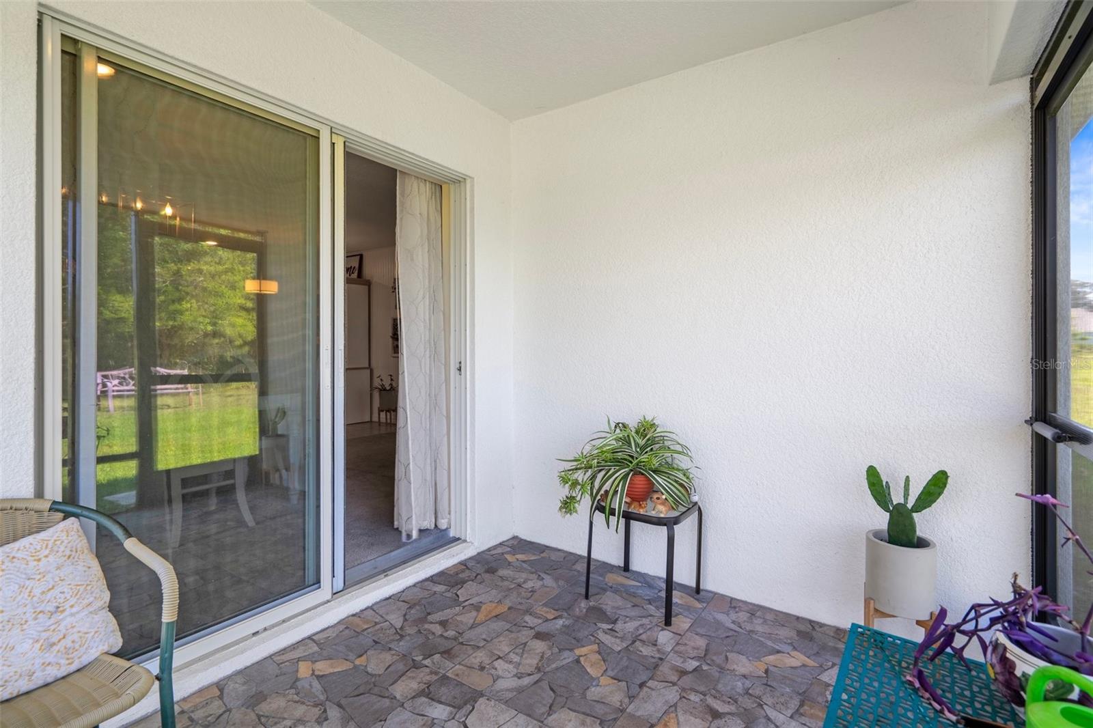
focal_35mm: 17
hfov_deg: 93.3
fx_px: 516
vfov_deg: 70.4
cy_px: 364
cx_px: 546
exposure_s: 1/60
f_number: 8
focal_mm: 17
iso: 320
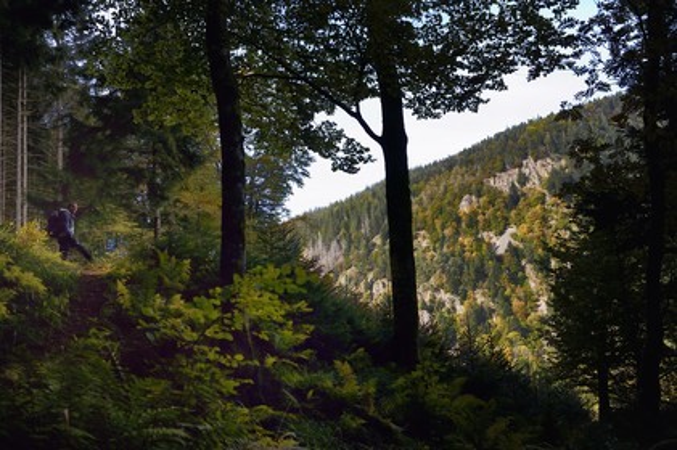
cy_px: 225
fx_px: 676
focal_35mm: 36
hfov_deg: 53.2
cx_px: 338
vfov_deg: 36.8
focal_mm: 36
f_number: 8
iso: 800
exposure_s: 1/320
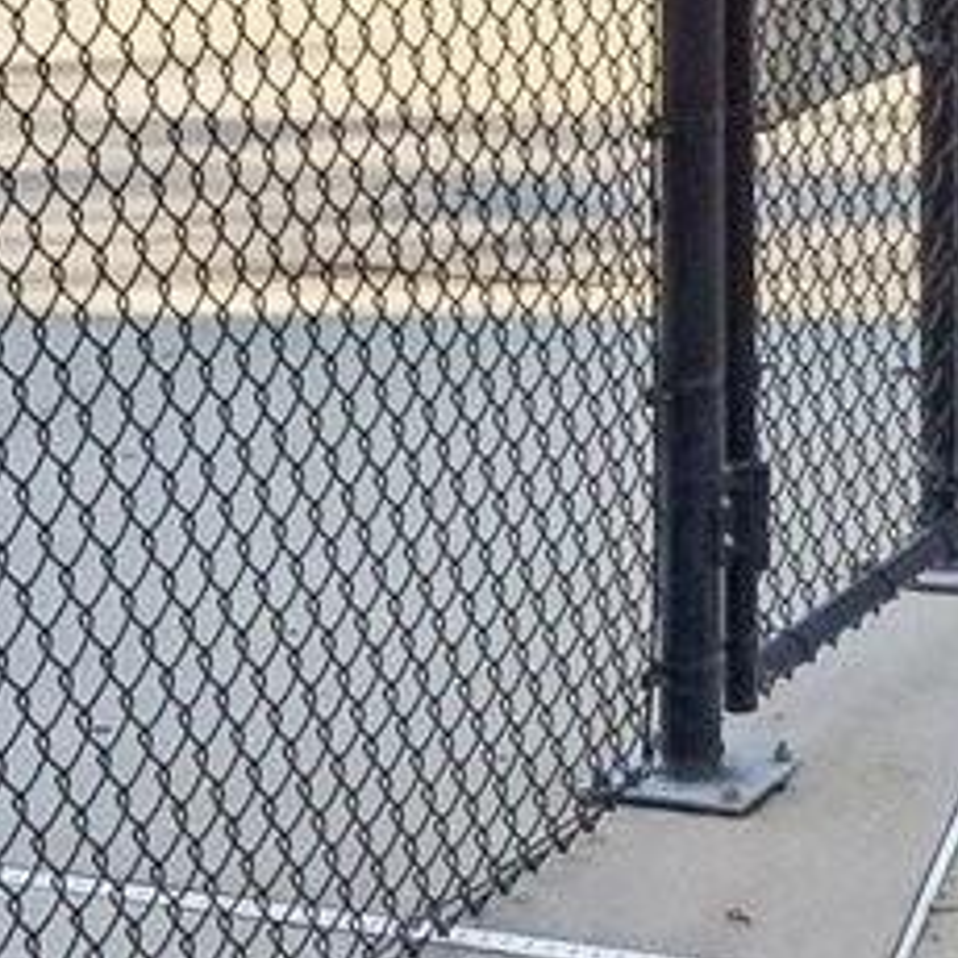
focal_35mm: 136
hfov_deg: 12.8
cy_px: -323
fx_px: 4258
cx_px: 766
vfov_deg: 12.4
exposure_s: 1/400
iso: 400
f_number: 8
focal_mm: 18
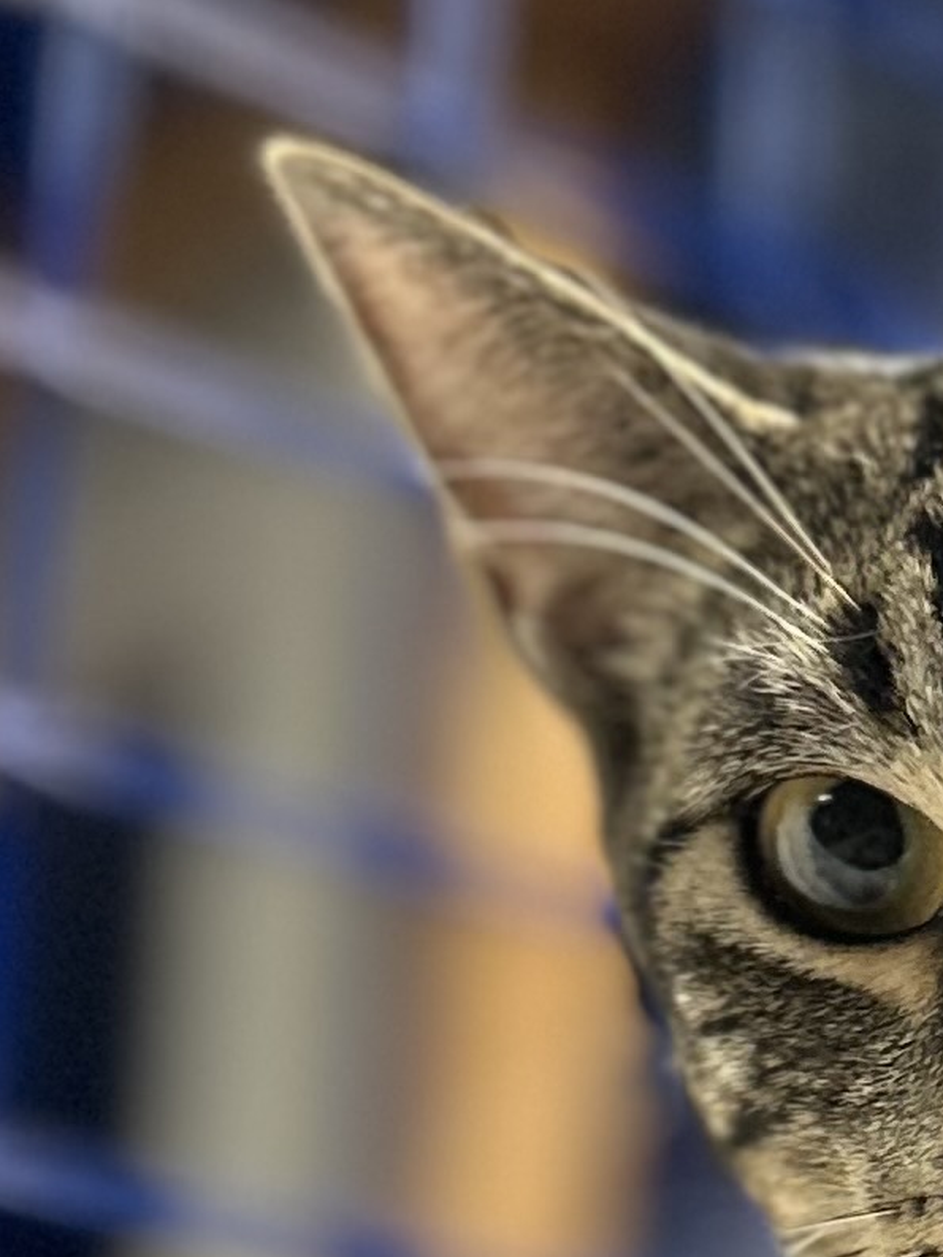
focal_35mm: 122
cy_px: 883
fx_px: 4430
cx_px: 1445
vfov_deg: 16.1
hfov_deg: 11.6
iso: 320
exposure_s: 1/60
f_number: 1.78
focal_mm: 6.86
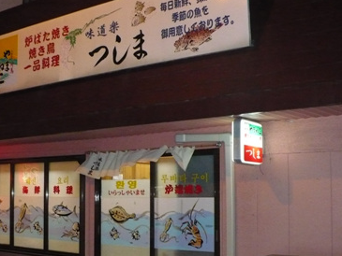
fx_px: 524
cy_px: 156
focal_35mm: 53
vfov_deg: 27.5
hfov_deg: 35.8
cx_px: 117
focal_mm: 6.1
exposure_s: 1/30
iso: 640
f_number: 2.8
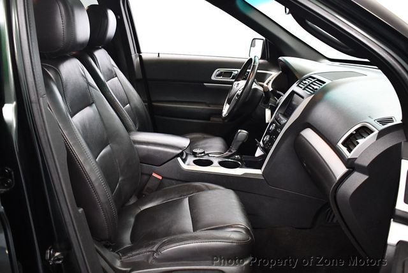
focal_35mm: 36
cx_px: 204
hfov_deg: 53.1
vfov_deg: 36.9
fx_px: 408
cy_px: 136
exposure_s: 1/125
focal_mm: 18
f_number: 3.5
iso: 3200
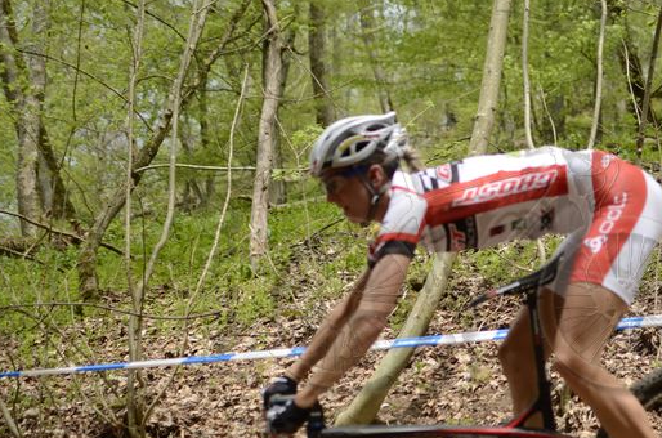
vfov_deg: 16.6
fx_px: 1500
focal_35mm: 82
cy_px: 275
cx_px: 478
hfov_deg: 24.7
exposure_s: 1/3200
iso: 250
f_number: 2
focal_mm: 35
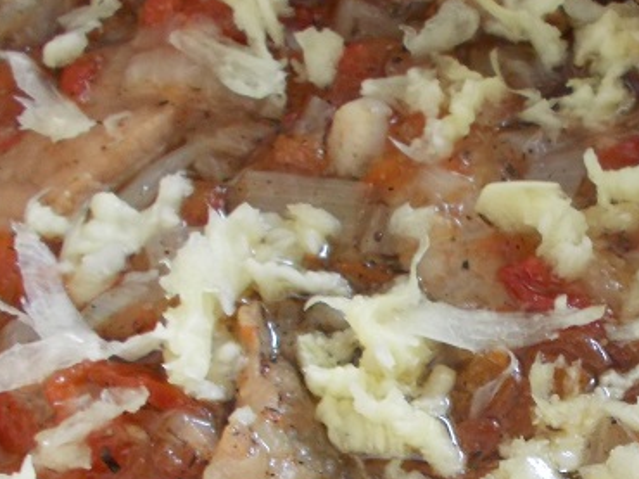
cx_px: 629
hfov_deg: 25.8
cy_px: 474
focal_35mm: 72
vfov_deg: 19.8
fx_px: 1328
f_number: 3.2
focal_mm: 4.6
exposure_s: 1/25
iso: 200
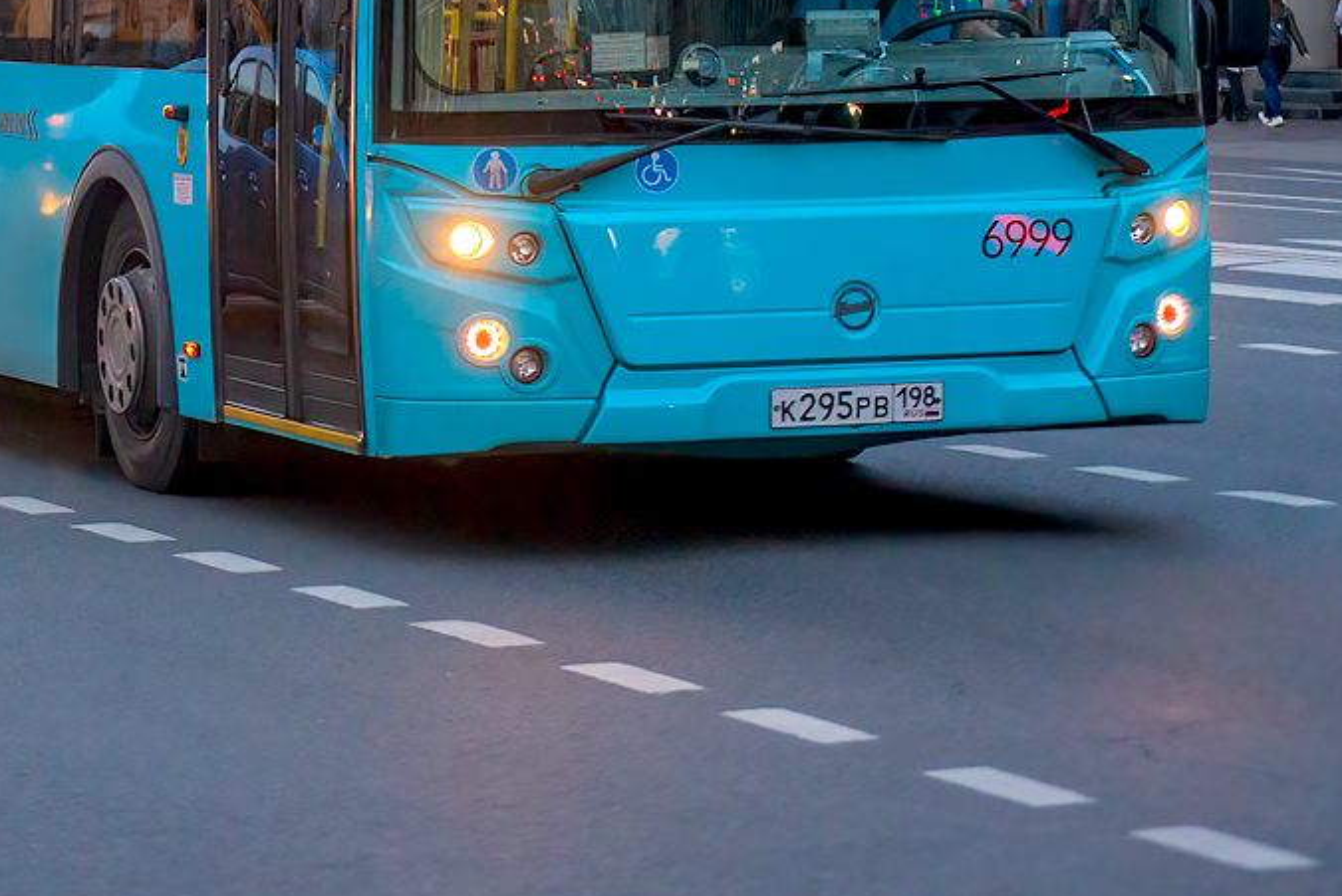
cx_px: 369
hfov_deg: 16.7
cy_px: -70
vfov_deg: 11.1
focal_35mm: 122
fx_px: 4549
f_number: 4
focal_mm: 55
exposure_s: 1/400
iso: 1250
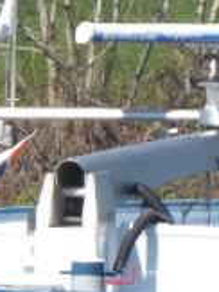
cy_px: 484
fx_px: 28431
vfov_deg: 0.6
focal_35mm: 3366
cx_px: 185
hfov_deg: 0.4
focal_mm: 98.3
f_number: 5.6
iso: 200
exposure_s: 1/800
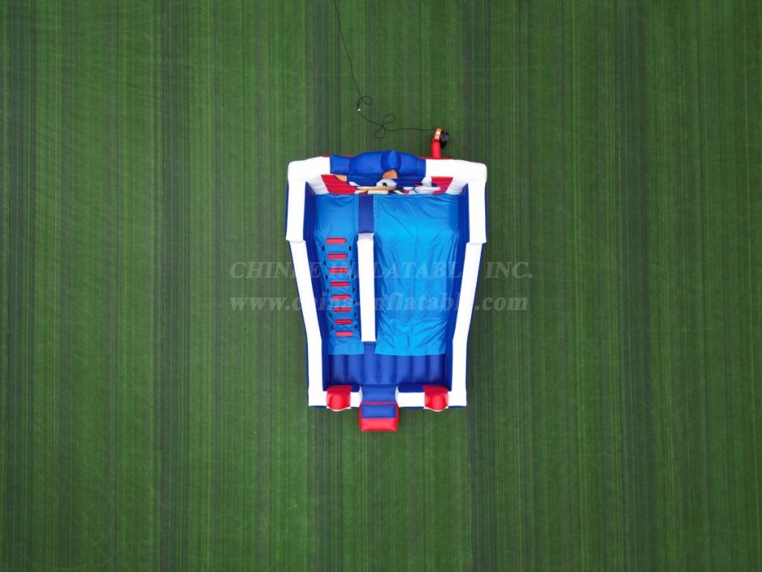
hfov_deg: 71.6
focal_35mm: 24
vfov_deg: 56.8
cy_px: 286
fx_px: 528
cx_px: 381
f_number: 1.7
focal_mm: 6.72
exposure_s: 1/640
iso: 120
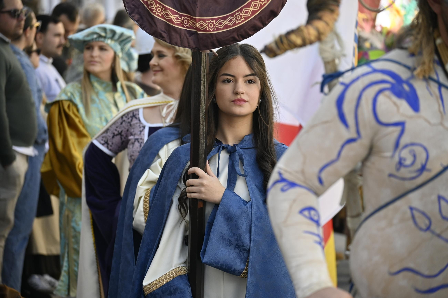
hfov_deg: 9.5
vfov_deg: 6.3
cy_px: 149
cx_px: 224
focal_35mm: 218
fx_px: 2706
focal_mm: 145
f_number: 5.6
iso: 320
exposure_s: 1/400
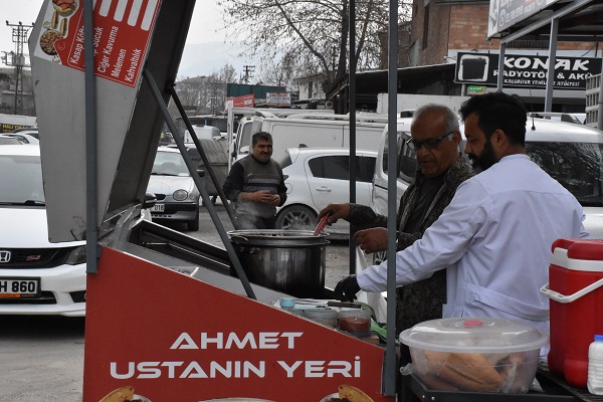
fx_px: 1306
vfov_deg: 17.5
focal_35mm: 78
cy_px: 201
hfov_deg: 26.0
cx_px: 302
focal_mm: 52
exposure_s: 1/1250
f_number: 18
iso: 5000
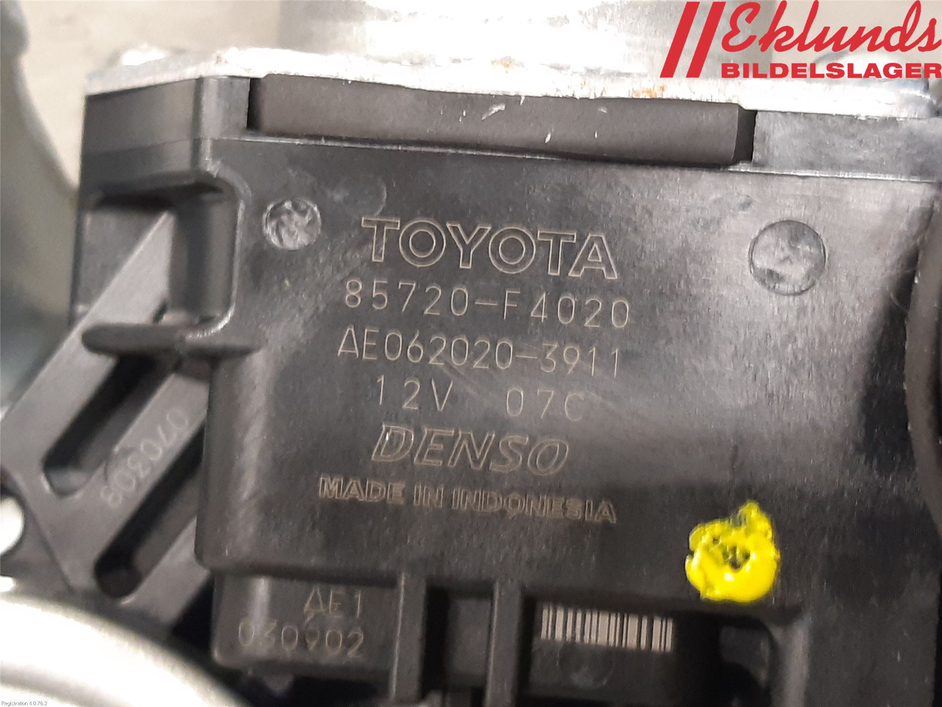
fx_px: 708
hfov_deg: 67.3
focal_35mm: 26
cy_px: 354
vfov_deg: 53.1
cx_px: 471
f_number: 1.7
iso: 250
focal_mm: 3.93
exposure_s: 1/25
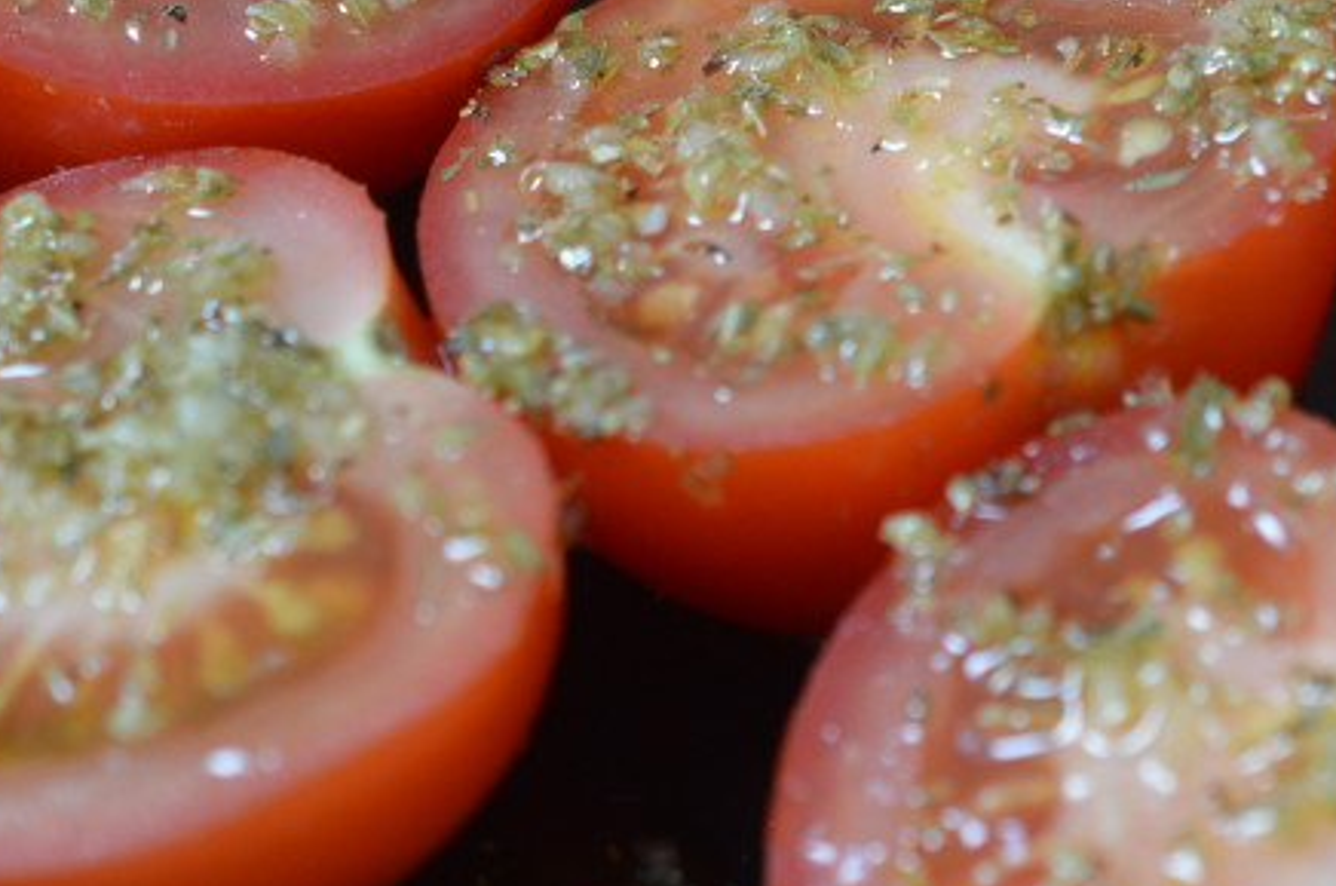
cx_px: 1082
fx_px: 5223
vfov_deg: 9.6
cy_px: 58
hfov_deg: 14.5
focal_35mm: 141
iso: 400
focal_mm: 40
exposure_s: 1/80
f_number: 4
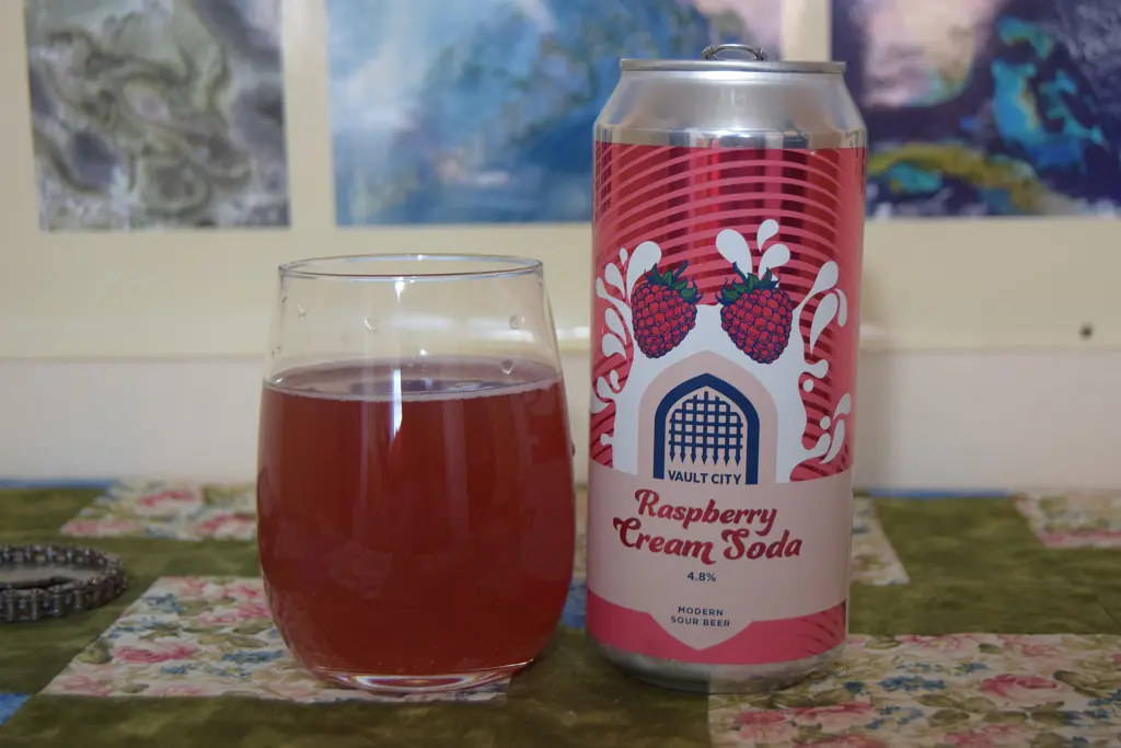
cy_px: 374
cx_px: 560
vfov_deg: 22.6
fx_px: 1868
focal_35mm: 60
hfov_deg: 33.4
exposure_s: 1/60
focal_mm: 40
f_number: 5
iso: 1000
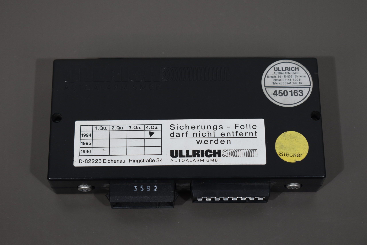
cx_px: 184
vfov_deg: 17.5
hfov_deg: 26.0
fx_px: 795
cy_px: 122
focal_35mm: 78
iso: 800
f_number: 5.6
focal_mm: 52
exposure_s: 1/160
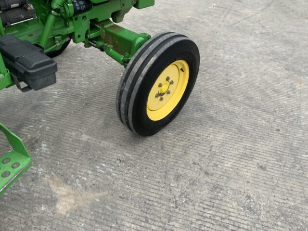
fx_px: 258
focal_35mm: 29
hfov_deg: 61.7
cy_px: 116
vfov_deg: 48.2
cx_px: 154
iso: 50
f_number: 1.8
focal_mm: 3
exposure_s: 1/122
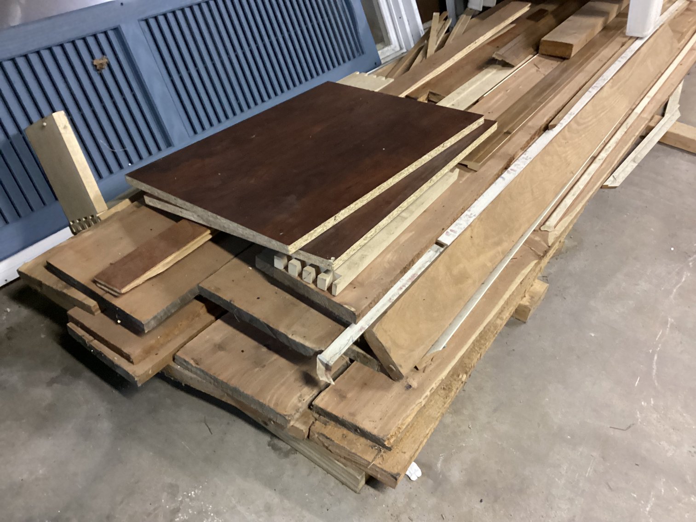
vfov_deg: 45.4
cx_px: 348
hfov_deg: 58.3
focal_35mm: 31
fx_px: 623
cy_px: 261
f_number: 2.4
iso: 500
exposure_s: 1/30
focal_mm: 3.3
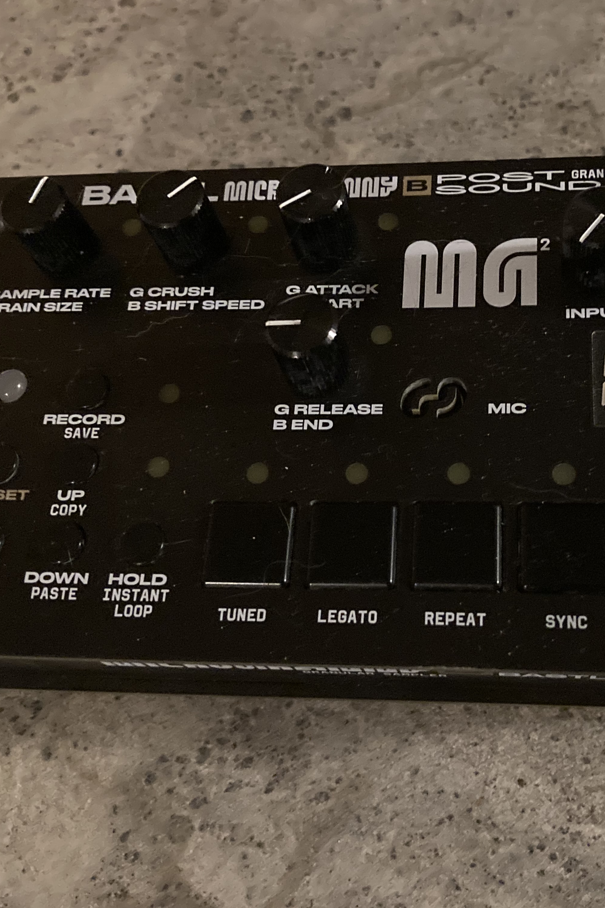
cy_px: 454
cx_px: 407
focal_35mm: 39
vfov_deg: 49.6
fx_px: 983
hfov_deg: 33.9
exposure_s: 1/17
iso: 1600
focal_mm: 3.99
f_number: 1.8
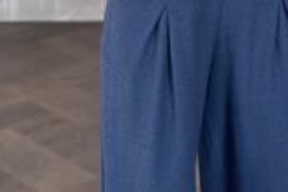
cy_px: -164
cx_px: 227
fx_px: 1151
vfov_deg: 9.1
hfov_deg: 14.2
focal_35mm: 144
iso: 125
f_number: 1.78
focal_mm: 6.86
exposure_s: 1/75
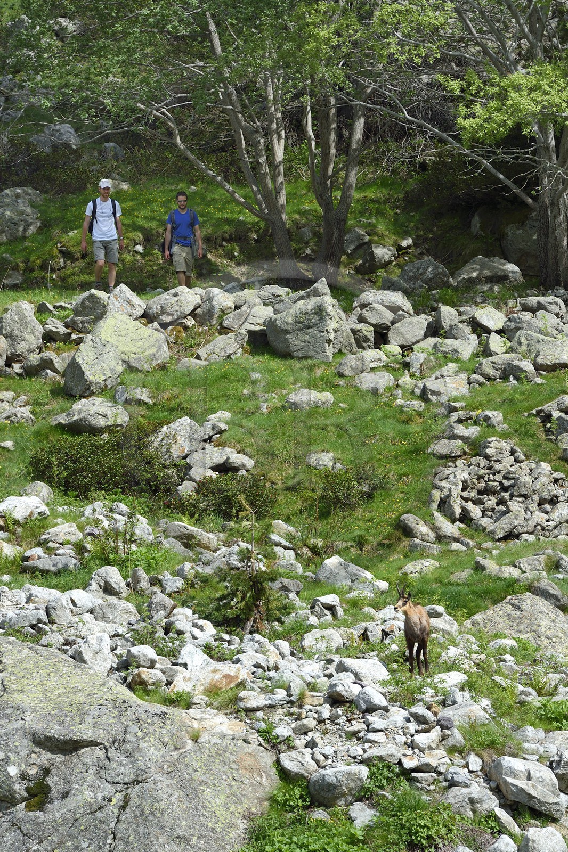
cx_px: 284
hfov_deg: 6.9
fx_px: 4735
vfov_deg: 10.3
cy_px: 426
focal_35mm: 200
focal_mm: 200
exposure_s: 1/320
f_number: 8
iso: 200
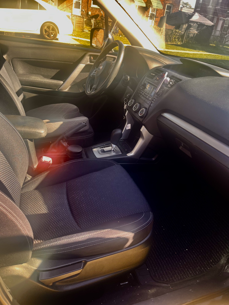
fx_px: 229
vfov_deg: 67.3
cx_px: 114
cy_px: 152
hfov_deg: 53.1
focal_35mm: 26
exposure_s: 1/122
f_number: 1.6
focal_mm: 5.1
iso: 40
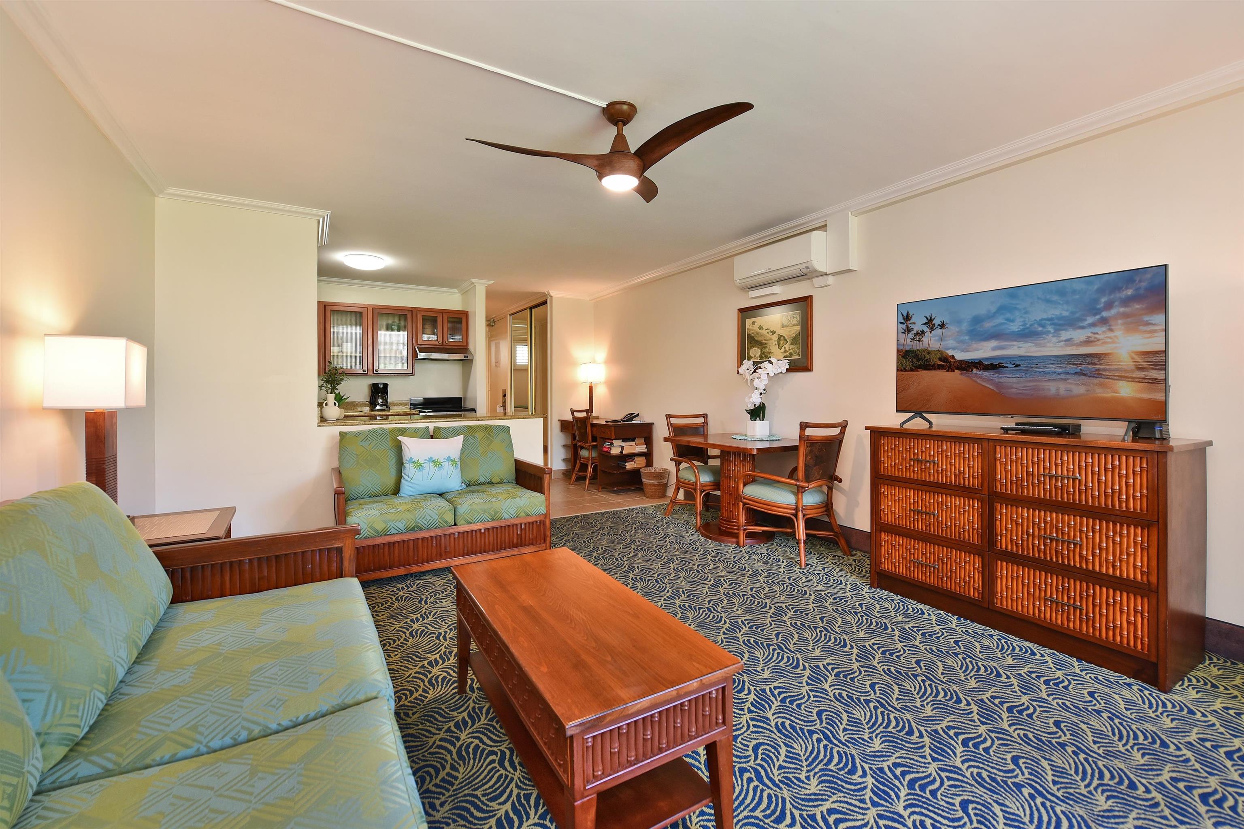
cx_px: 622
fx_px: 484
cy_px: 414
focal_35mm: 14
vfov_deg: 81.2
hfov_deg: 104.3
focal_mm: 14
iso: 6400
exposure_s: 1/60
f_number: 16
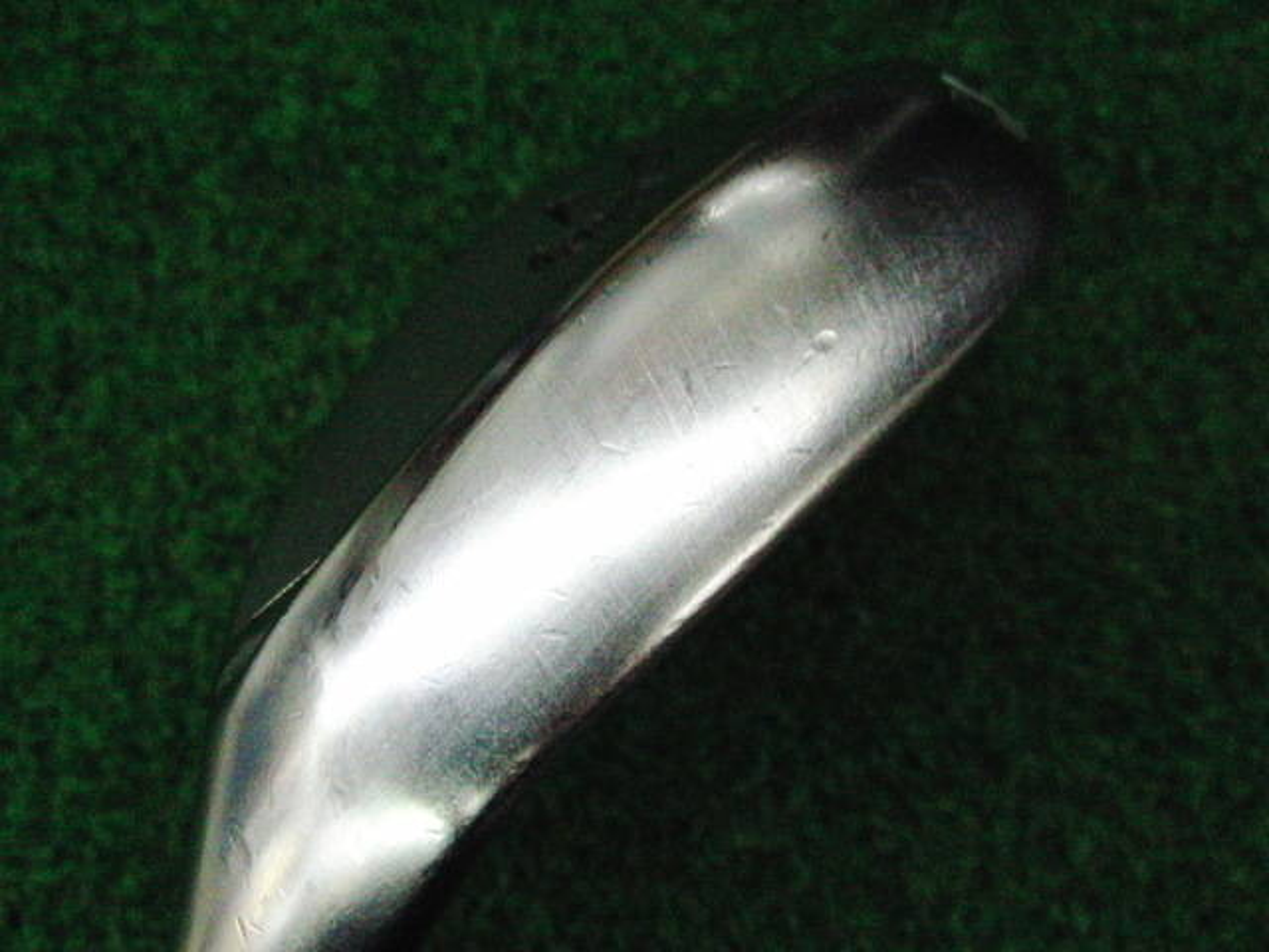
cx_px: 634
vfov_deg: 38.7
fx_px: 1356
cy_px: 476
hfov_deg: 50.1
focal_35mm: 37
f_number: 3.6
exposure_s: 1/800
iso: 3200
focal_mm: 6.42
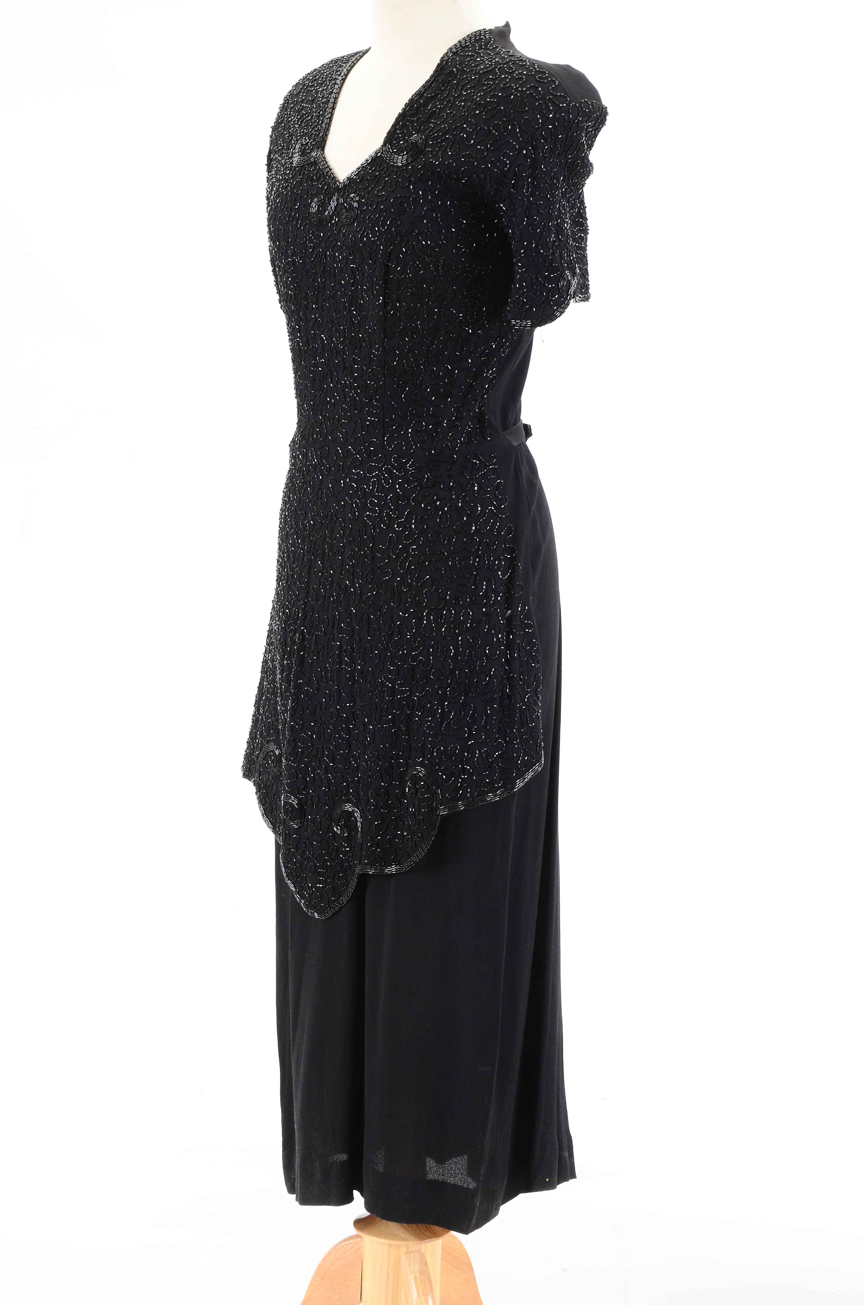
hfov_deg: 14.6
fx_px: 3363
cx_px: 432
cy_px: 652
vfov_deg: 22.0
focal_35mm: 93
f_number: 10
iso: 400
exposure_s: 1/80
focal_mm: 62
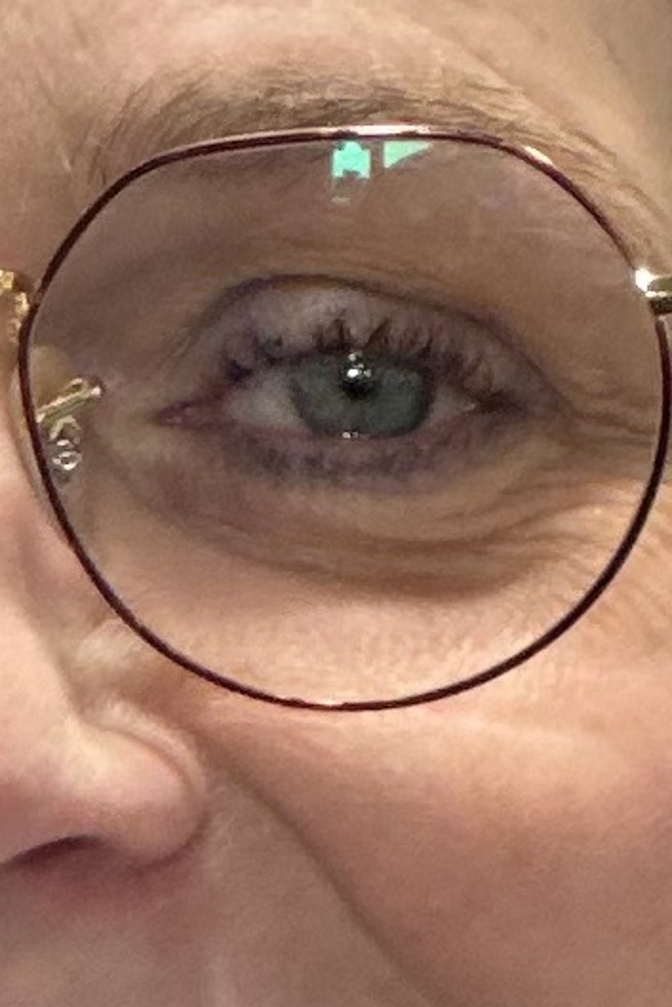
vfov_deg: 3.4
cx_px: 358
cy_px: 784
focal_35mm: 610
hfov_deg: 2.3
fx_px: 17068
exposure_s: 1/50
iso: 125
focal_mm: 9
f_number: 2.8
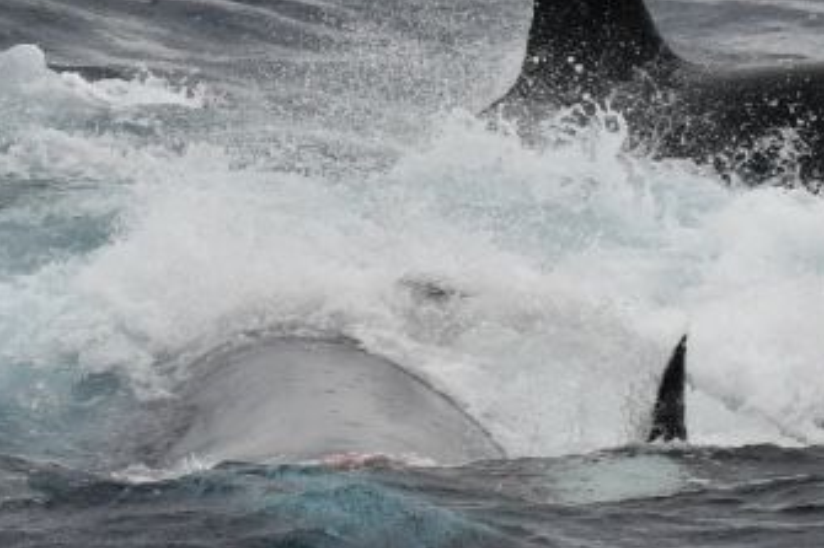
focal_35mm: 662
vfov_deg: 2.1
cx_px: 423
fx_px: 15144
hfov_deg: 3.1
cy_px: 144
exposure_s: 1/2000
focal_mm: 185
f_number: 8
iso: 360
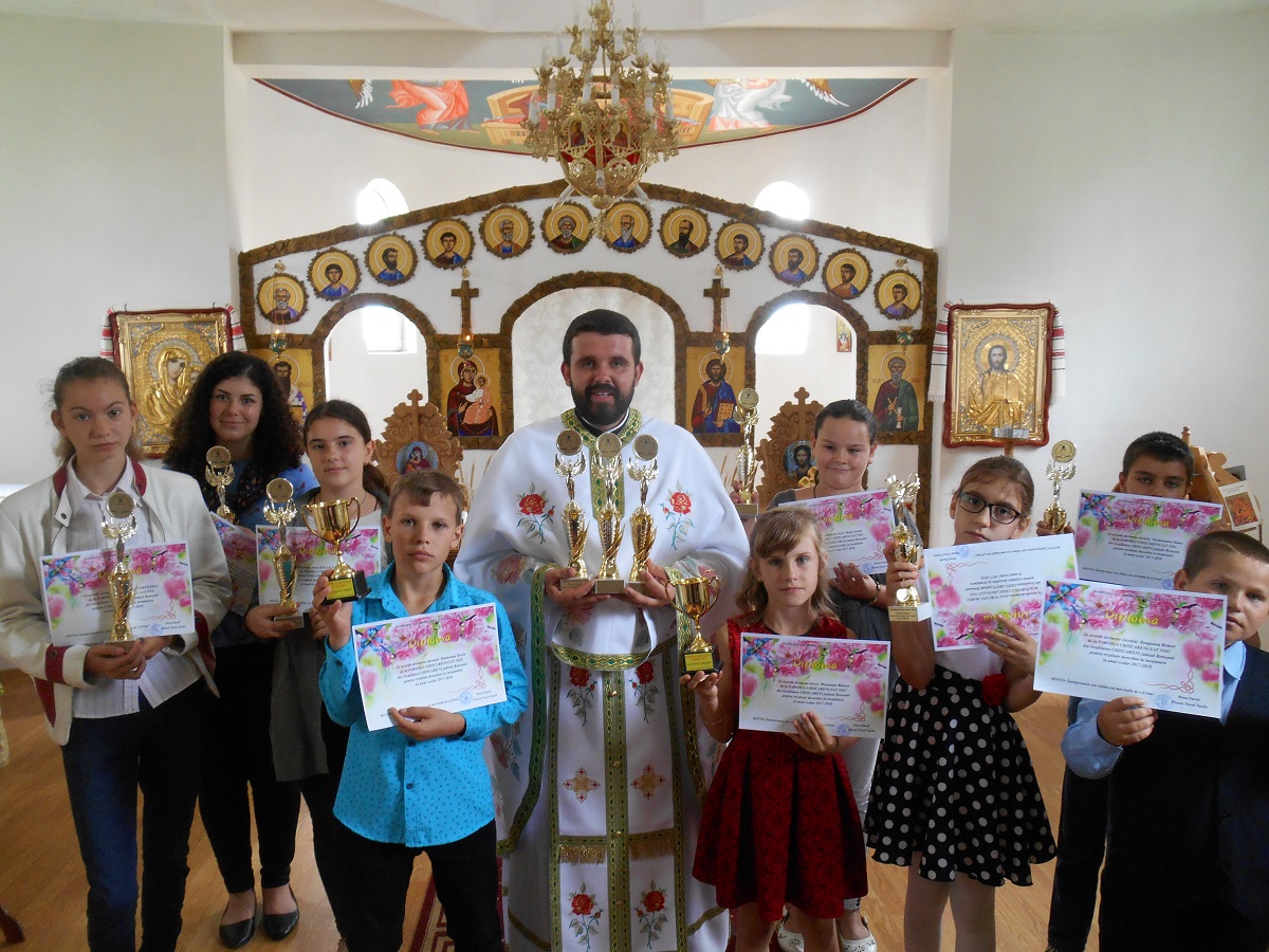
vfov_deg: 53.1
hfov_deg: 67.3
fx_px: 953
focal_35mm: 26
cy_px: 476
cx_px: 634
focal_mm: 4.7
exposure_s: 1/30
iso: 280
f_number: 3.4
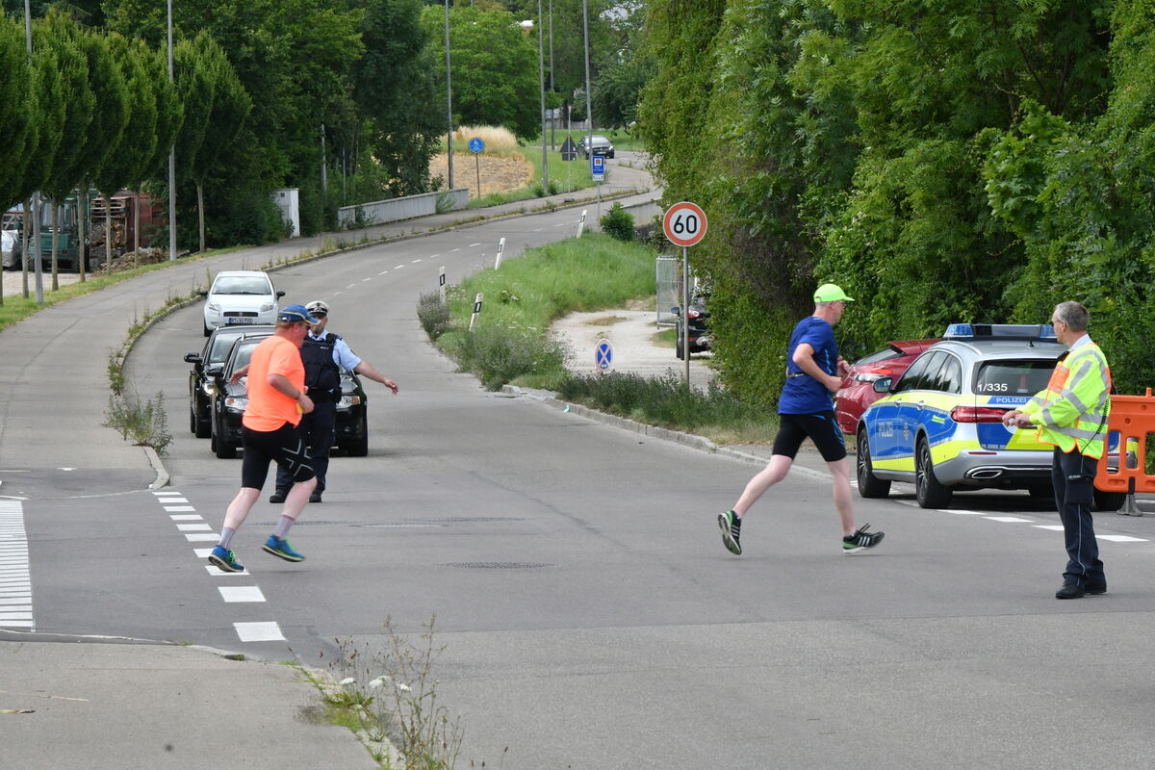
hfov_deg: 9.5
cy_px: 385
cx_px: 578
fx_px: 6978
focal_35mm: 218
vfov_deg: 6.3
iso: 800
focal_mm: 145
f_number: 16
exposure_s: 1/250
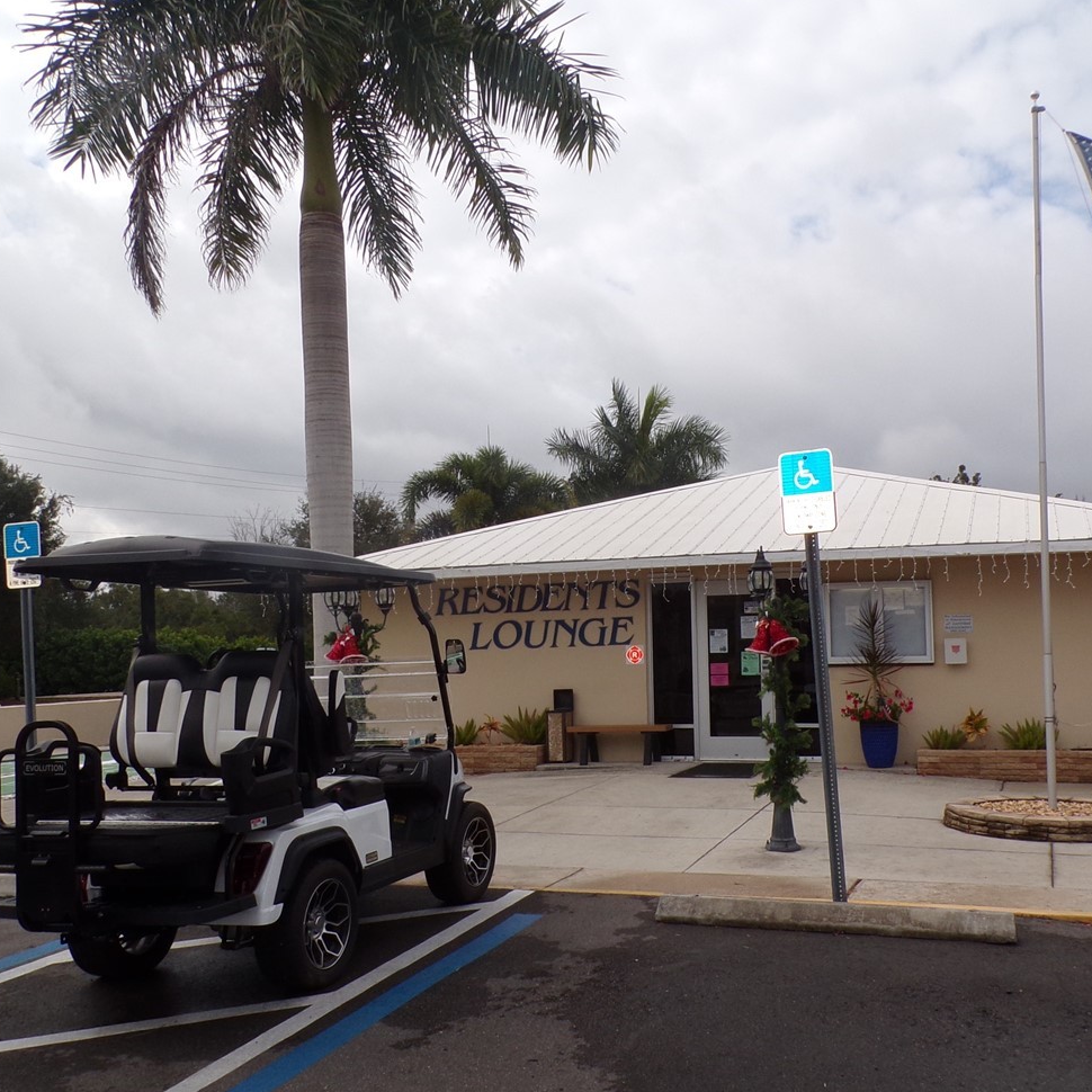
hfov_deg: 47.1
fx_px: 1249
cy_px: 561
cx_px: 632
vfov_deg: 47.2
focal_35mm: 35
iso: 80
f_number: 5.8
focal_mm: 4.3
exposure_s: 1/420
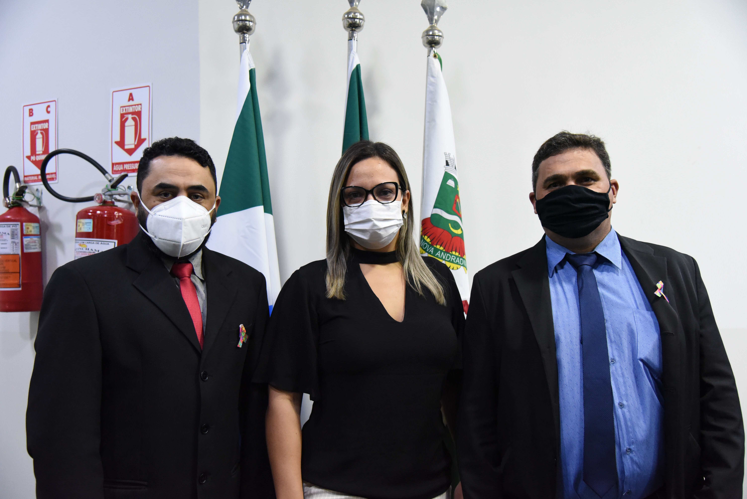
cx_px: 374
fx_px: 789
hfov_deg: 50.7
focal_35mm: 38
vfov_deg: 35.1
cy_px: 250
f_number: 4
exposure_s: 1/160
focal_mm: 38
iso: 6400
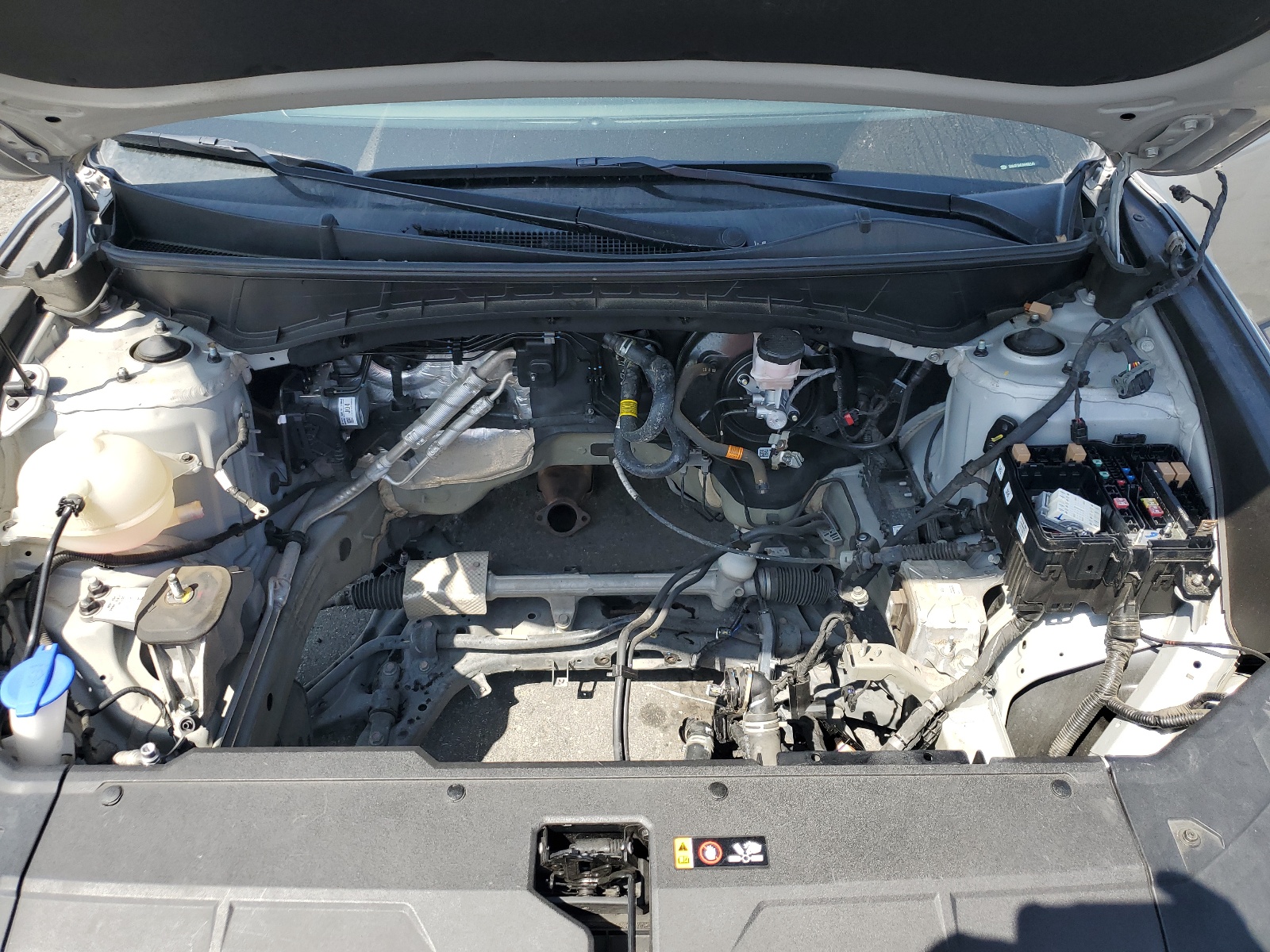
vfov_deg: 53.1
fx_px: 954
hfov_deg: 67.3
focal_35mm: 26
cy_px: 476
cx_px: 635
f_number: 1.5
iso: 50
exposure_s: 1/1000
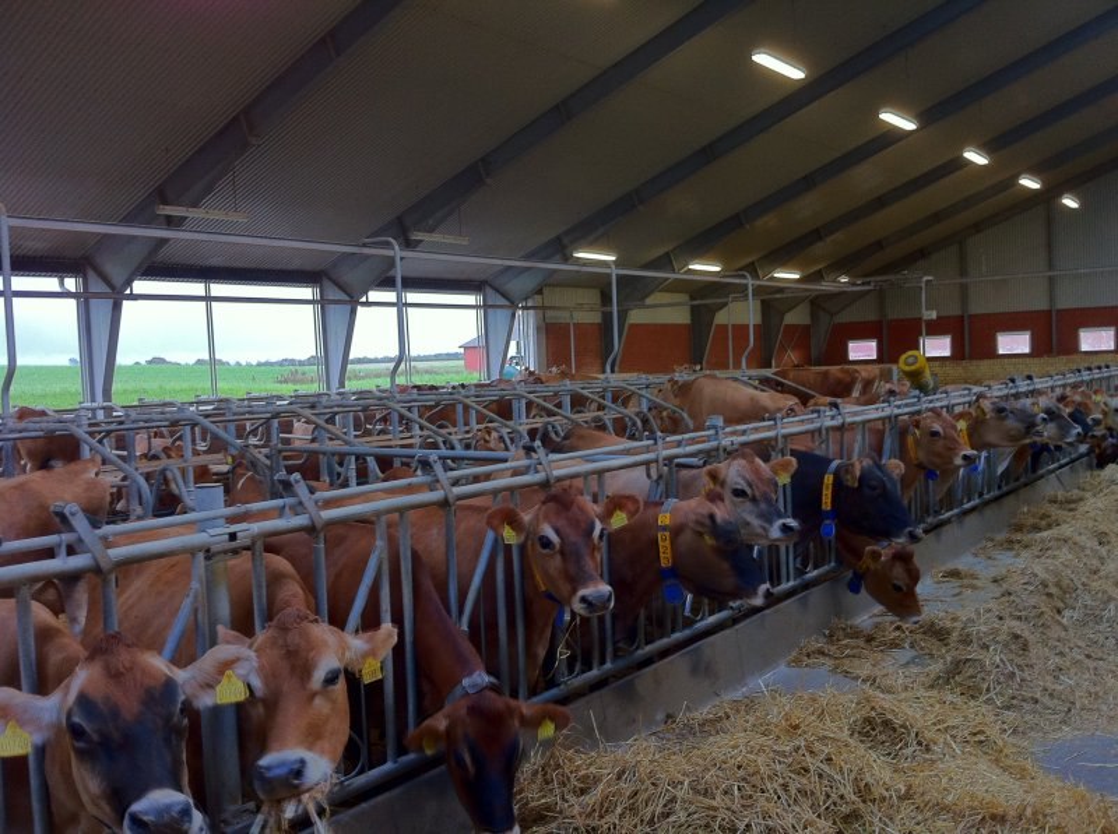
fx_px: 1128
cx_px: 559
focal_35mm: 35
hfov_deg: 52.7
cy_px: 417
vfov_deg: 40.6
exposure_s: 1/17
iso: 160
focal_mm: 3.85
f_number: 2.8
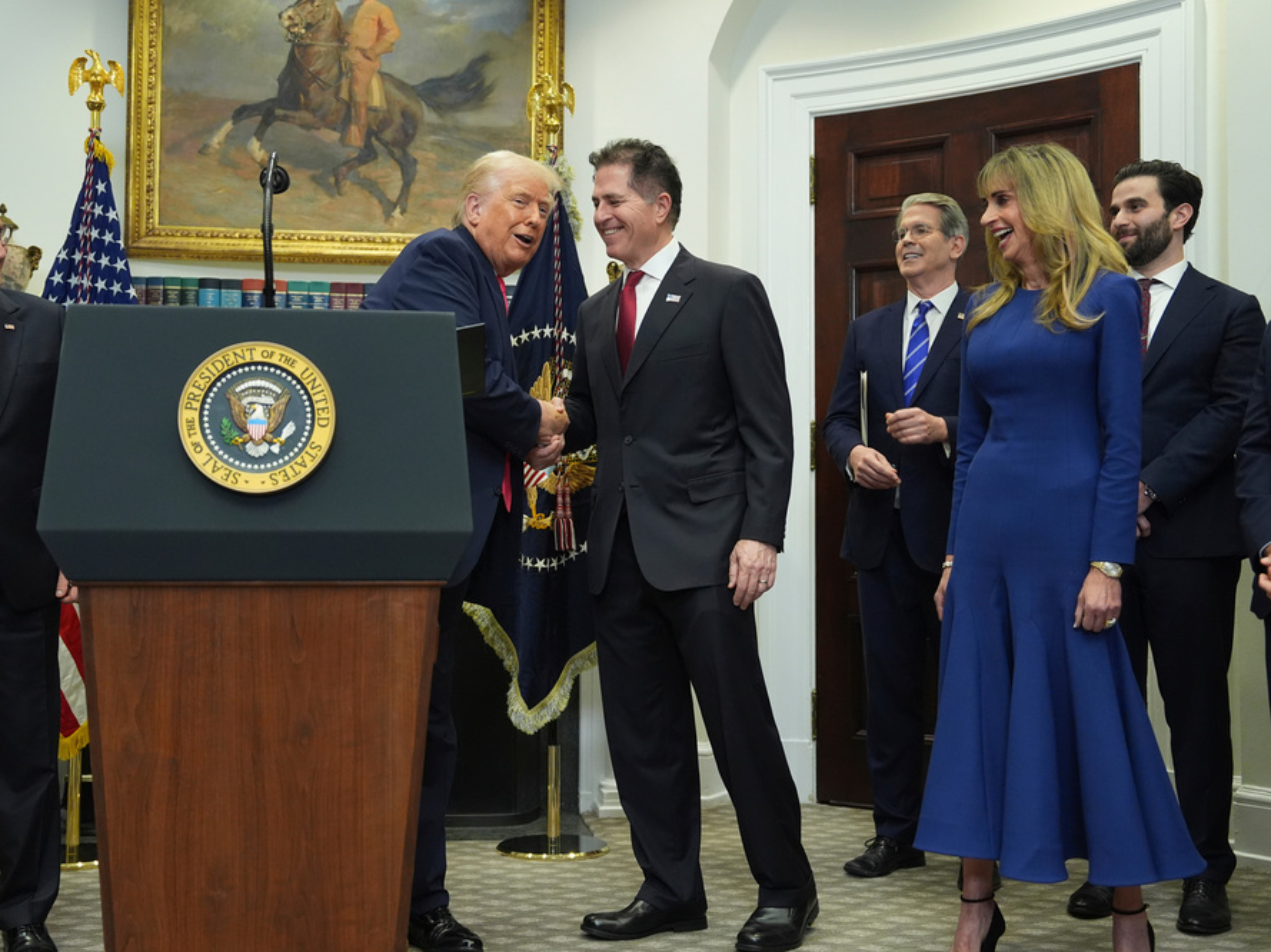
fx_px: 1505
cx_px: 603
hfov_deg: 45.8
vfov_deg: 35.1
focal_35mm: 41
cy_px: 467
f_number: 2.8
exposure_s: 1/250
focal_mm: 37
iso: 3200
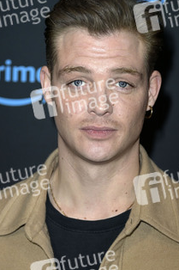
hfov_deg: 8.0
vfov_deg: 12.0
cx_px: 99
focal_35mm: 172
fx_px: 1284
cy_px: 142
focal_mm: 135
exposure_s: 1/250
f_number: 5.6
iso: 800
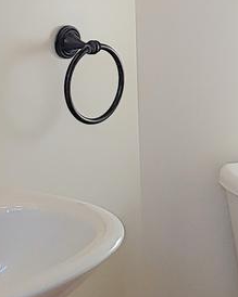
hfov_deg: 16.2
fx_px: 819
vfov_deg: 20.4
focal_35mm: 93
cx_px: 231
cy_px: 65
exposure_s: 1/120
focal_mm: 2.18
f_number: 1.9
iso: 50
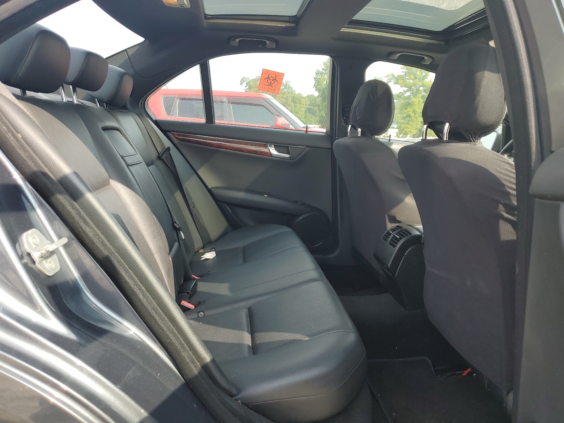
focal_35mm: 26
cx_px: 282
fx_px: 424
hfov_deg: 67.3
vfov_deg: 53.1
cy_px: 212
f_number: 1.5
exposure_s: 1/455
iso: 50
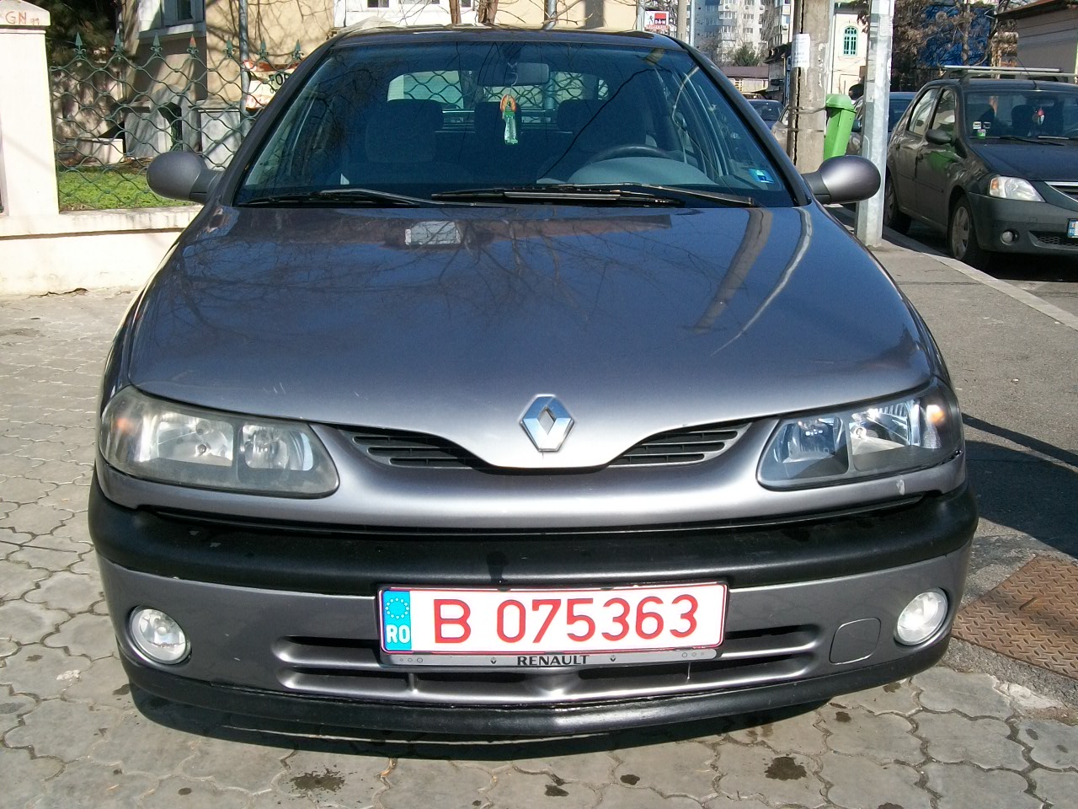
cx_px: 539
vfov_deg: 39.7
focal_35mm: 36
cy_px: 404
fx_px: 1121
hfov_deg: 51.4
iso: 80
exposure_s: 1/400
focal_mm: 6
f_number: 4.8
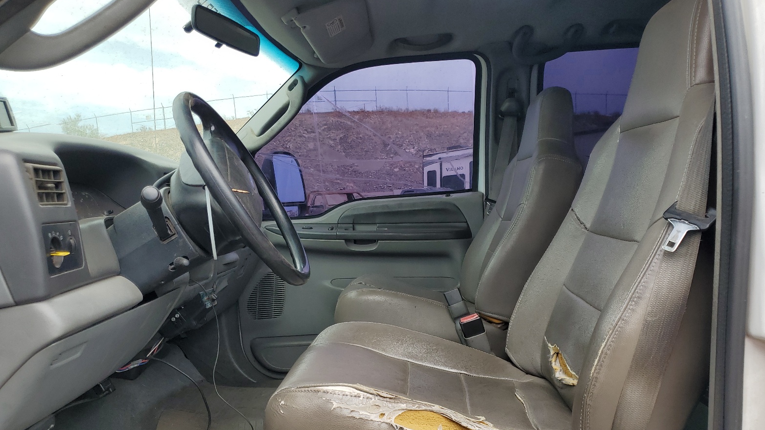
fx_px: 588
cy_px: 288
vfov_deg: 39.7
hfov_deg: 66.1
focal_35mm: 29
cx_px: 391
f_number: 1.5
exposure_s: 1/769
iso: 50
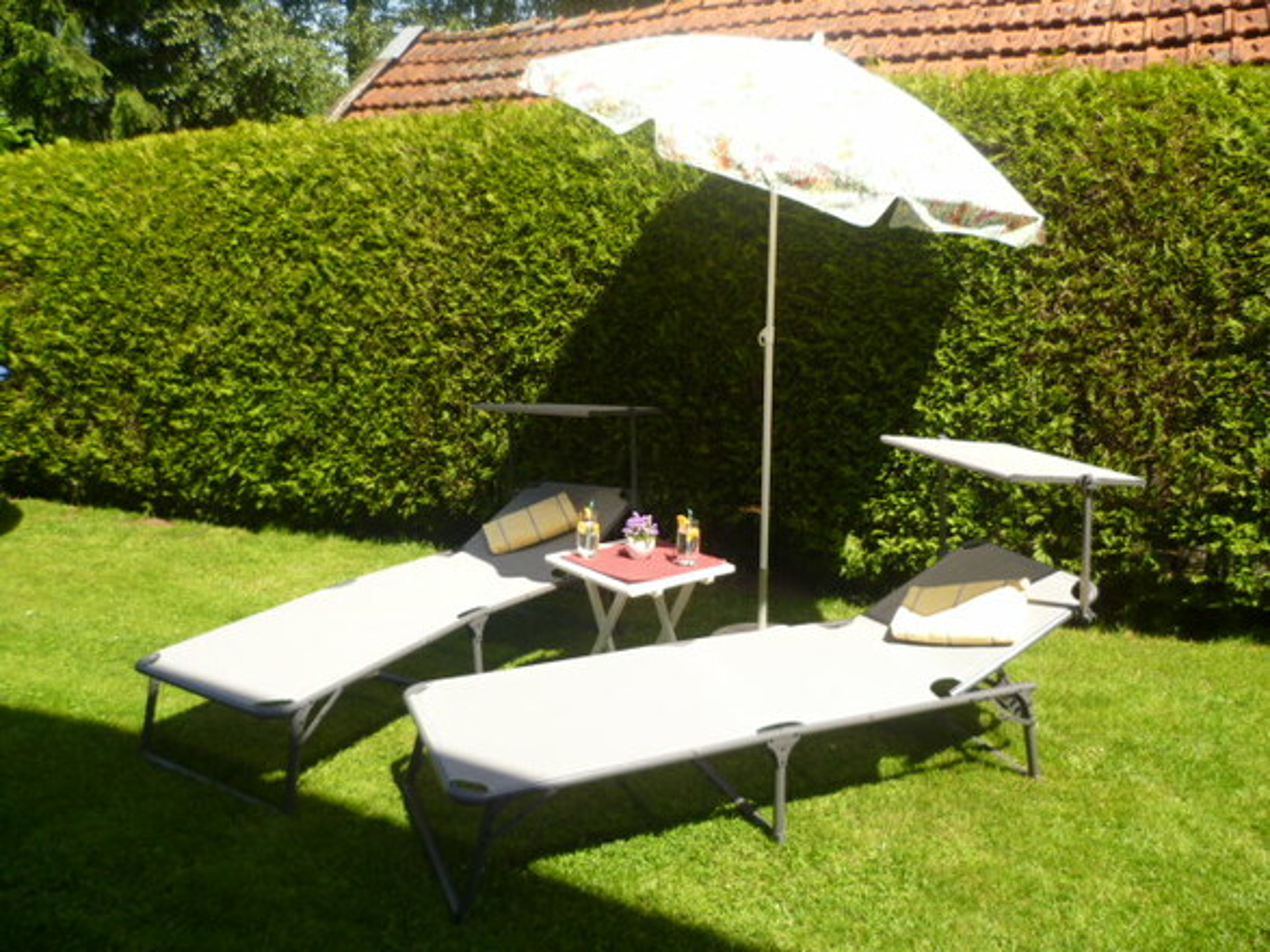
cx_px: 635
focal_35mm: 28
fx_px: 1027
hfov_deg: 63.5
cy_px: 476
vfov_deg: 49.7
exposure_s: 1/500
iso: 80
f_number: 2.8
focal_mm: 5
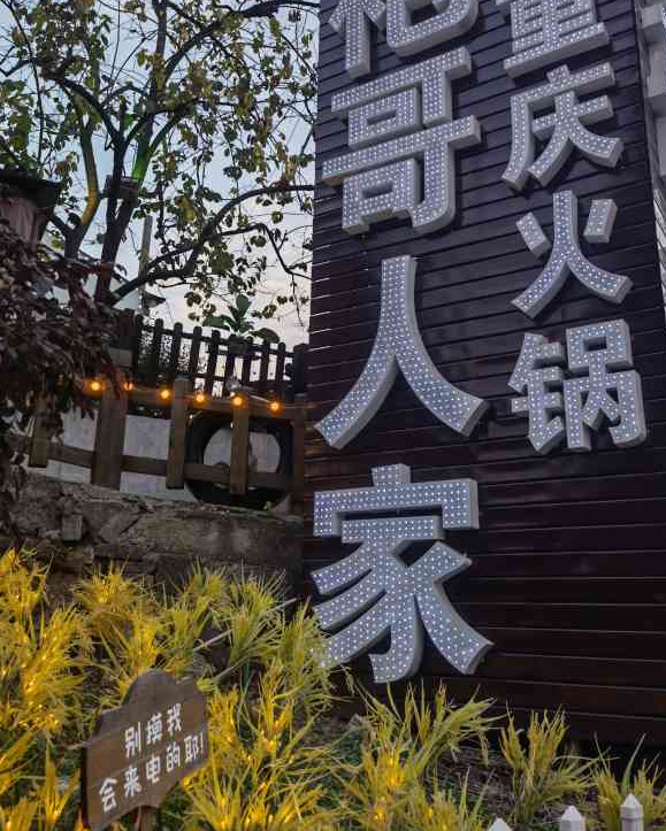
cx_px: 338
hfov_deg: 43.4
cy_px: 357
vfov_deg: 52.6
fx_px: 837
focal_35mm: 34
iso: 50
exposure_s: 1/156
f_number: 1.9
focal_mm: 6.67
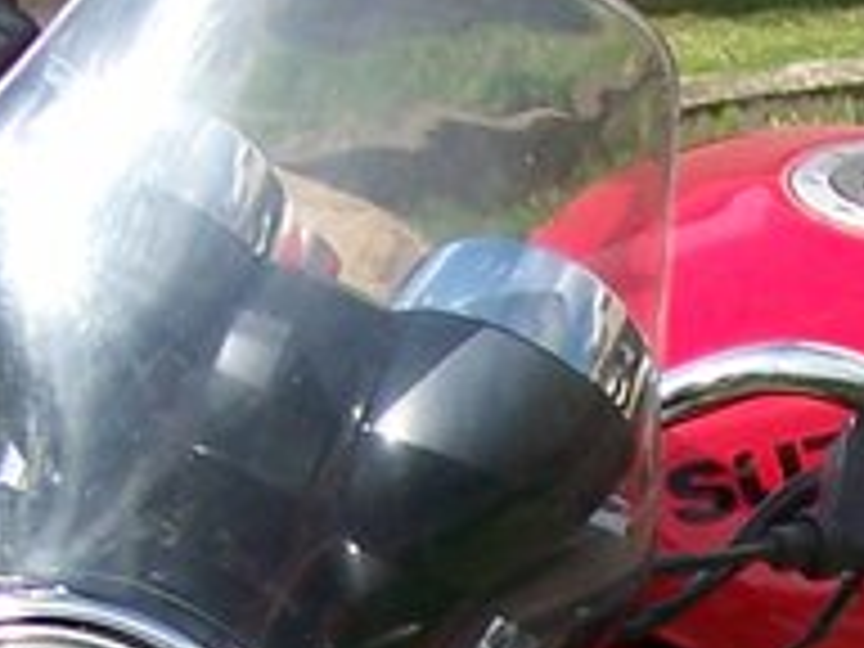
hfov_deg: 8.2
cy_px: 1296
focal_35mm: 238
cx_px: 1022
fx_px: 5940
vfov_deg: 6.1
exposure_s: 1/800
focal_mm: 6.3
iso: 80
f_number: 2.8
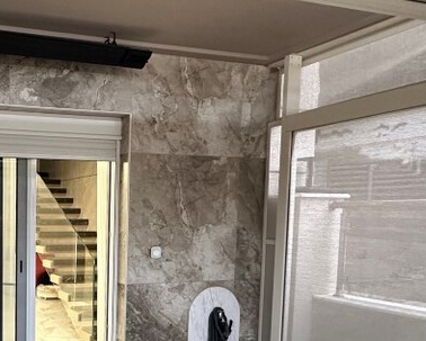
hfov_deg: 42.7
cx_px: 6
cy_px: 251
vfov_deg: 39.2
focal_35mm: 37
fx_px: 467
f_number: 2.2
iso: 400
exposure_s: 1/60
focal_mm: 2.22
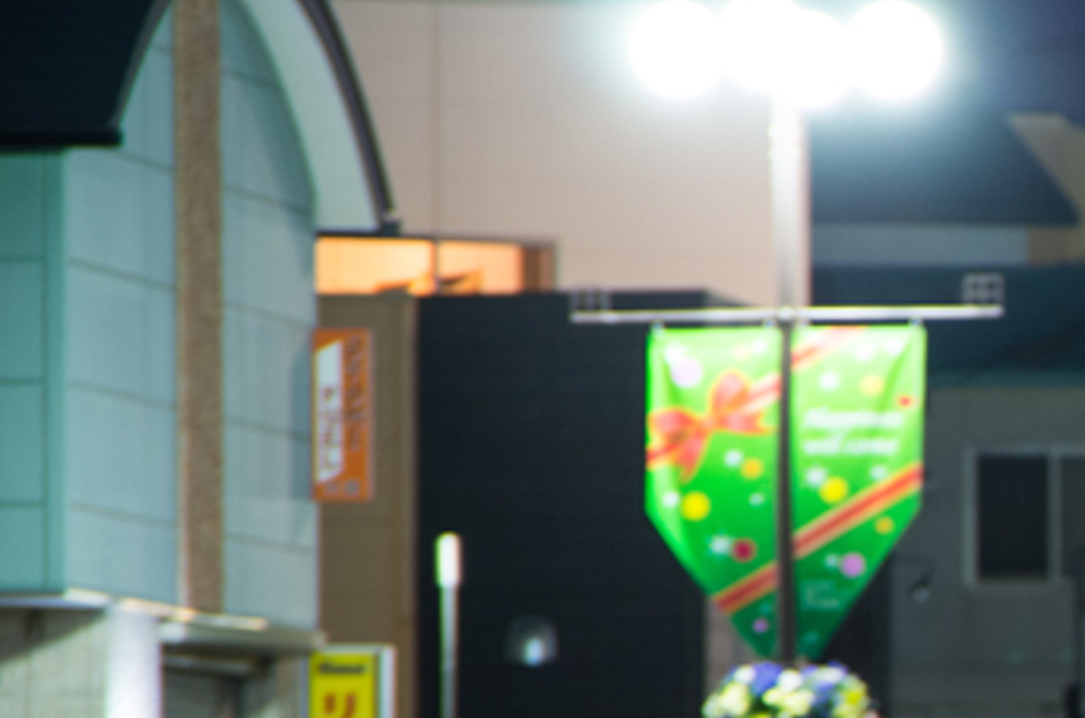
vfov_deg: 2.7
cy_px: 674
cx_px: 1566
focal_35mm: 514
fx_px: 15456
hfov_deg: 4.0
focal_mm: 115
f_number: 5.6
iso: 160
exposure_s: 2
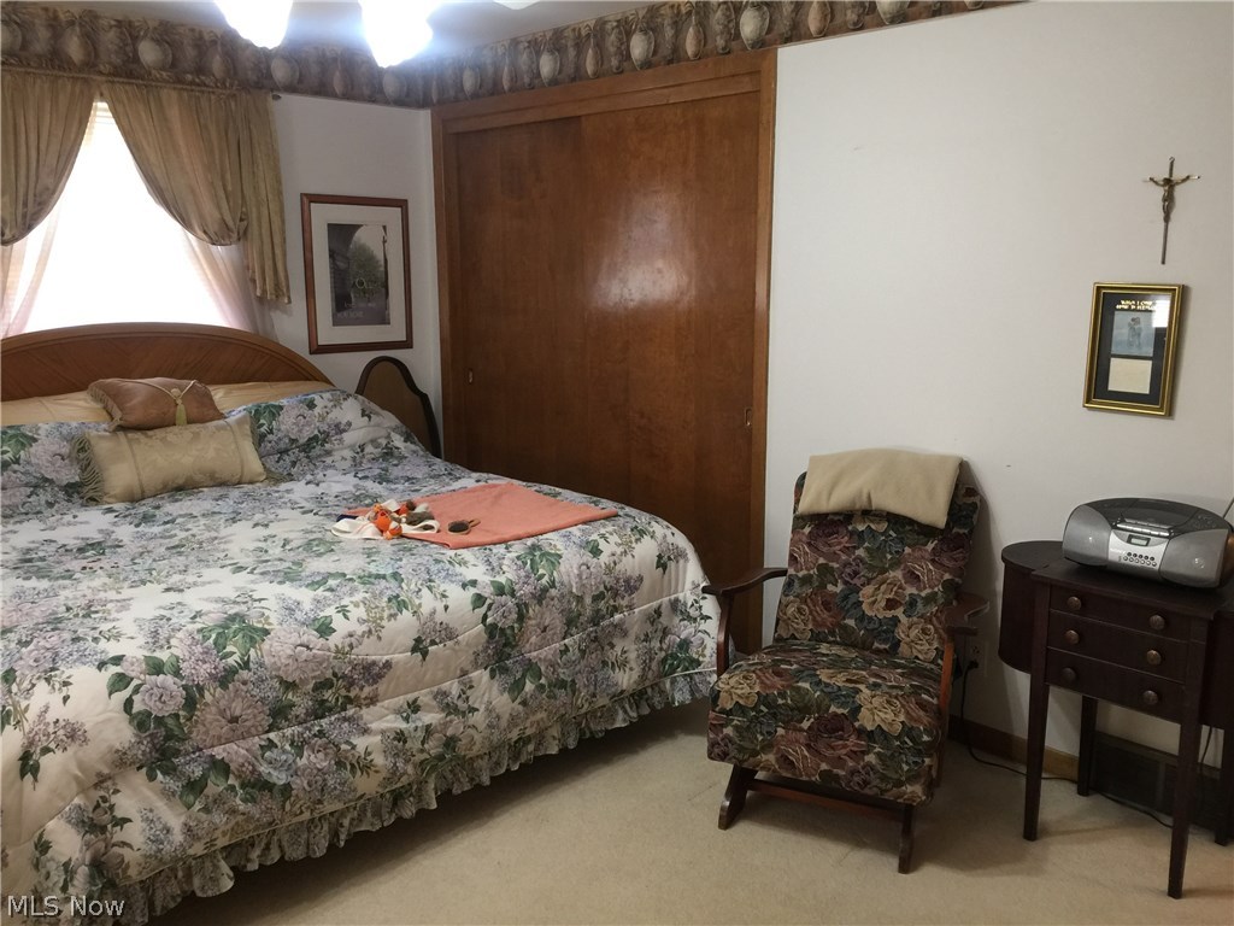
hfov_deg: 61.7
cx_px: 617
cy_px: 463
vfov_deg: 48.2
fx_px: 1034
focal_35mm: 29
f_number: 2.2
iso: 50
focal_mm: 4.15
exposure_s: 1/15
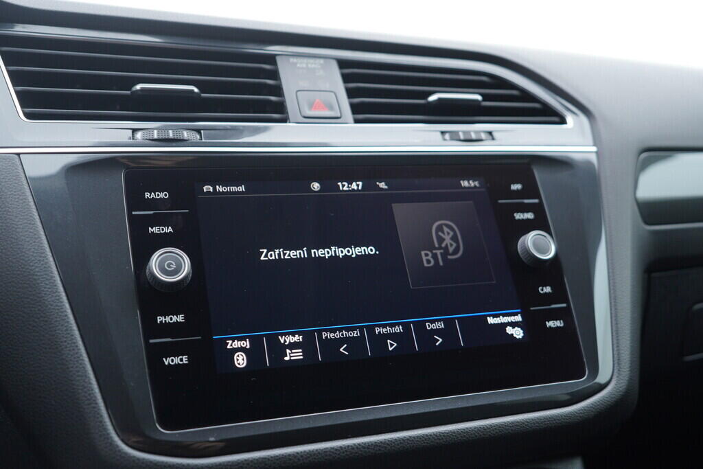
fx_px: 703
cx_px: 352
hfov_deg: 53.1
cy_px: 234
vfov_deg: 36.9
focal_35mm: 36
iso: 200
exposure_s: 1/40
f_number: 2.8
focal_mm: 24
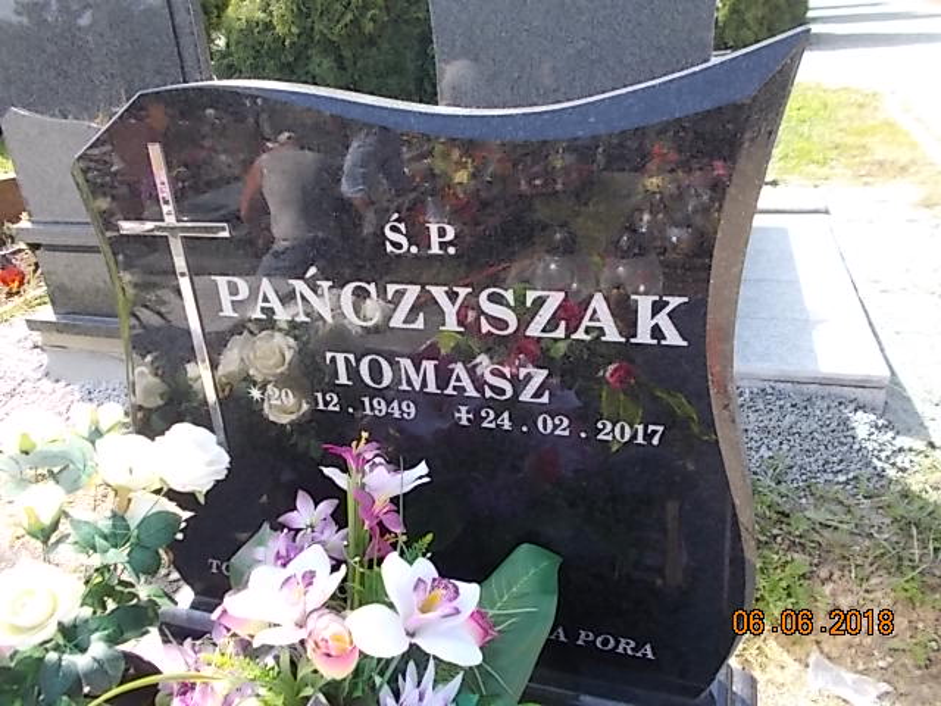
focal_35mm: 26
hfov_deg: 67.3
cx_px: 470
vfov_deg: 53.1
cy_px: 353
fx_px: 707
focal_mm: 4.6
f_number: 3.2
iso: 80
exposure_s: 1/160
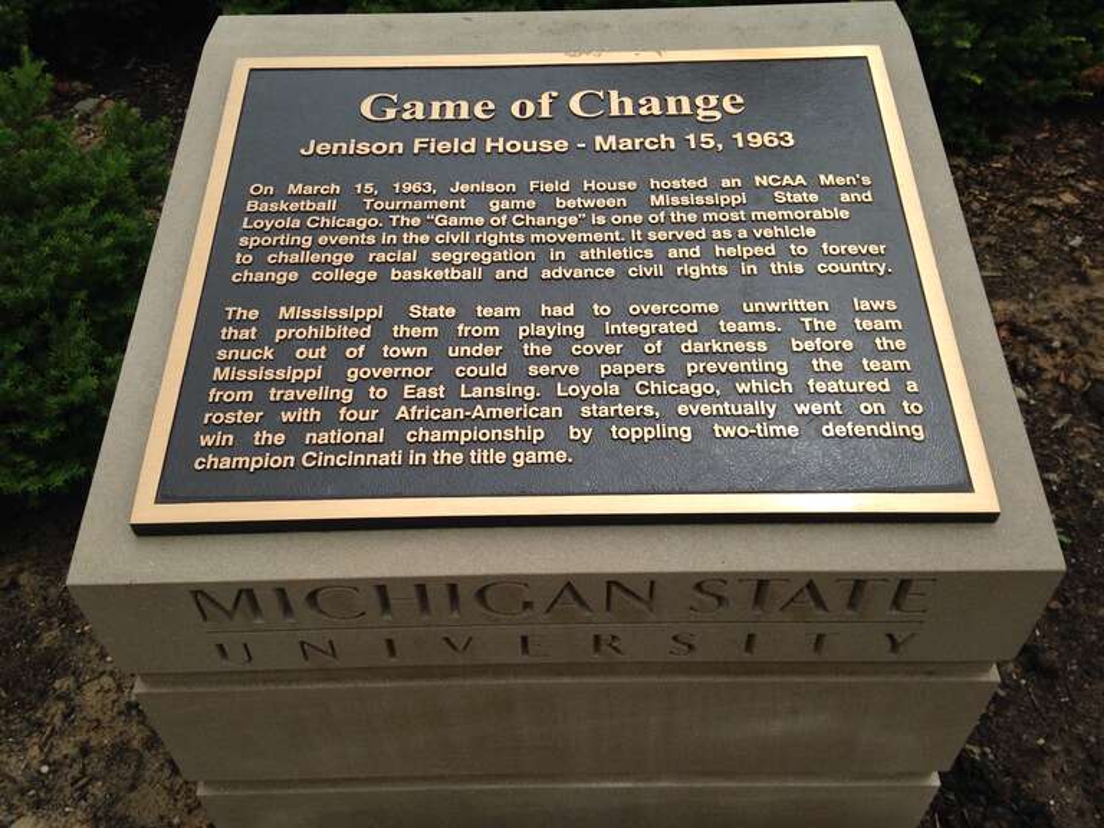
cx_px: 552
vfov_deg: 42.9
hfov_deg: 55.4
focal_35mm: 33
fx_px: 1052
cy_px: 414
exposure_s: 1/1550
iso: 50
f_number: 2.4
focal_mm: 4.12
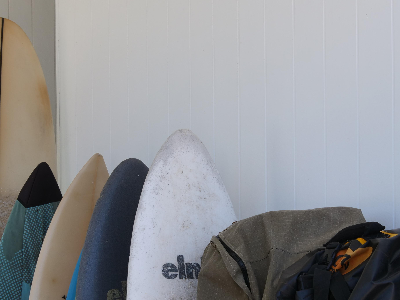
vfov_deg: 16.8
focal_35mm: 87
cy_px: 245
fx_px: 1005
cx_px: 216
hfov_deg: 22.5
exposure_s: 1/250
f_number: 6.3
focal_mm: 24
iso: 200
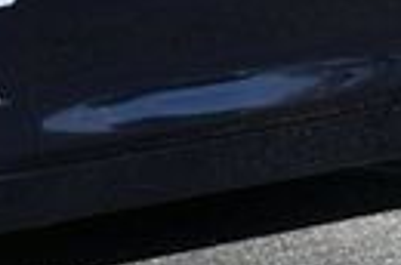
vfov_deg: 5.7
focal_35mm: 237
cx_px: -80
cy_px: -191
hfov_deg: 8.6
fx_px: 2633
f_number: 8
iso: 125
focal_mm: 24
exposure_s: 1/250
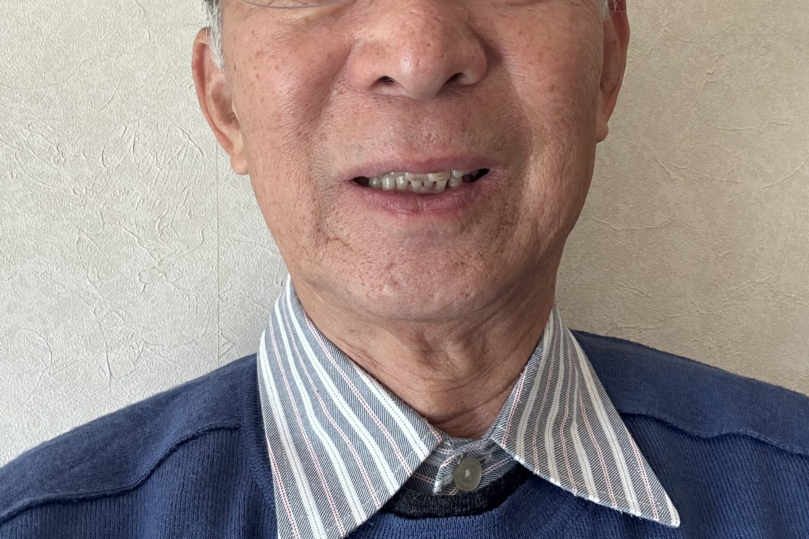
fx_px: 944
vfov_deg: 31.6
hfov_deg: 46.4
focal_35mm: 42
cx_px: 405
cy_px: 181
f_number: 1.9
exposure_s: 1/66
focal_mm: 2.69
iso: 80
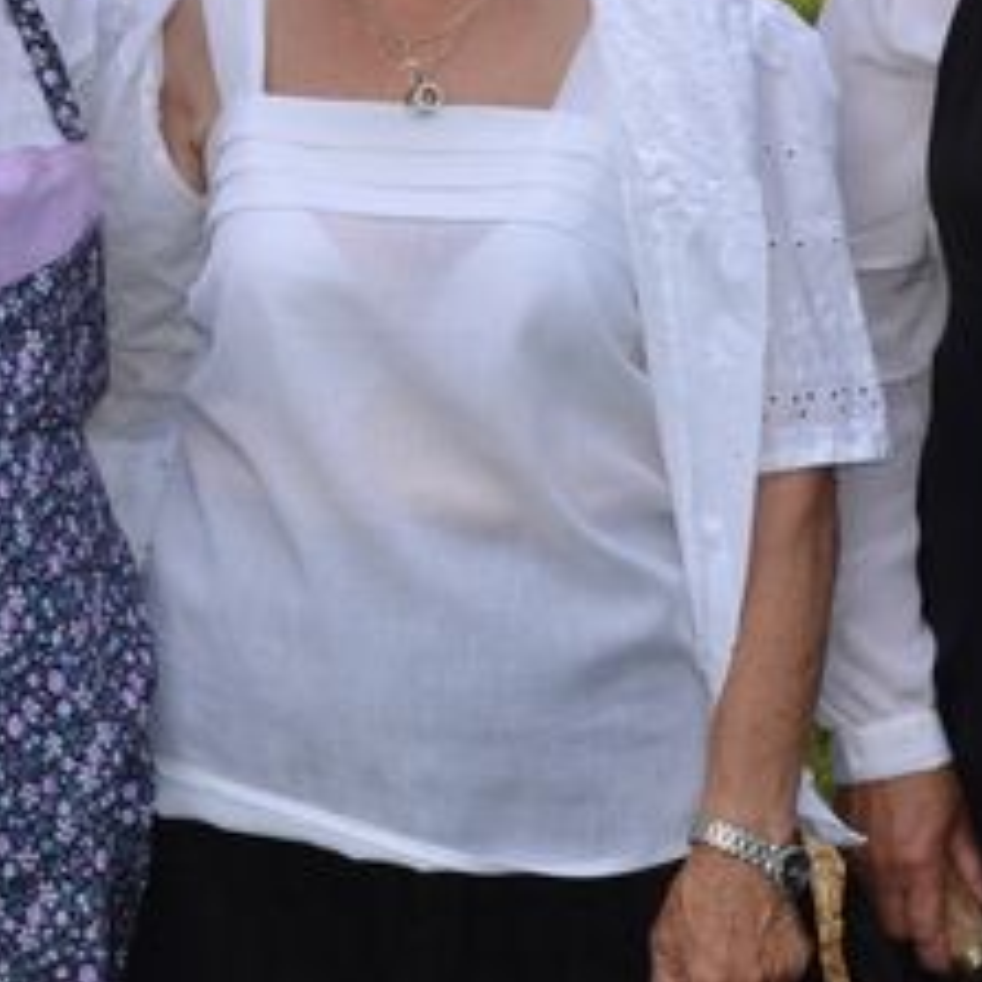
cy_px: 306
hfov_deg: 10.7
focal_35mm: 164
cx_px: 480
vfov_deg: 10.6
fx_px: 5264
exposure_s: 1/200
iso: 100
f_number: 6.3
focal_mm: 28
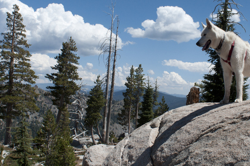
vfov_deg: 26.9
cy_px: 78
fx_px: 347
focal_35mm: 50
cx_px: 157
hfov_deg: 39.4
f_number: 5
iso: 320
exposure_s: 1/4000
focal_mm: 20
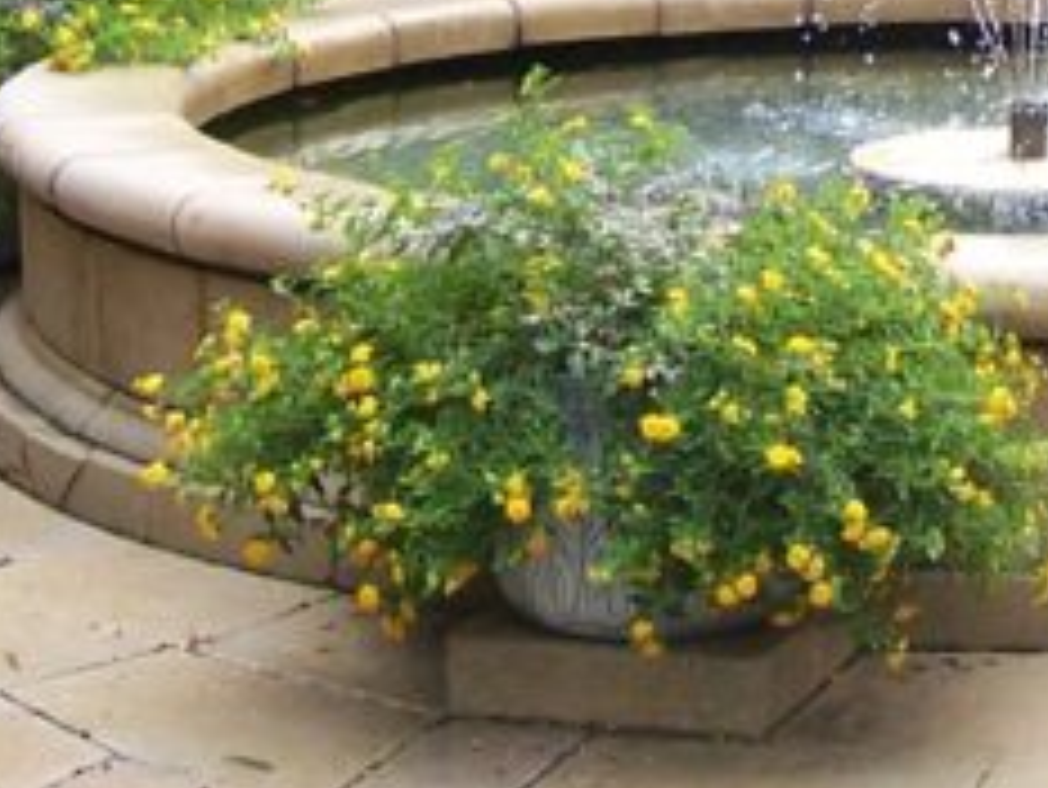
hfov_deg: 11.7
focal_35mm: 167
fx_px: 5059
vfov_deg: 8.7
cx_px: 1048
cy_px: -288
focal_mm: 6.3
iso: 80
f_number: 2.8
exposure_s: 1/350
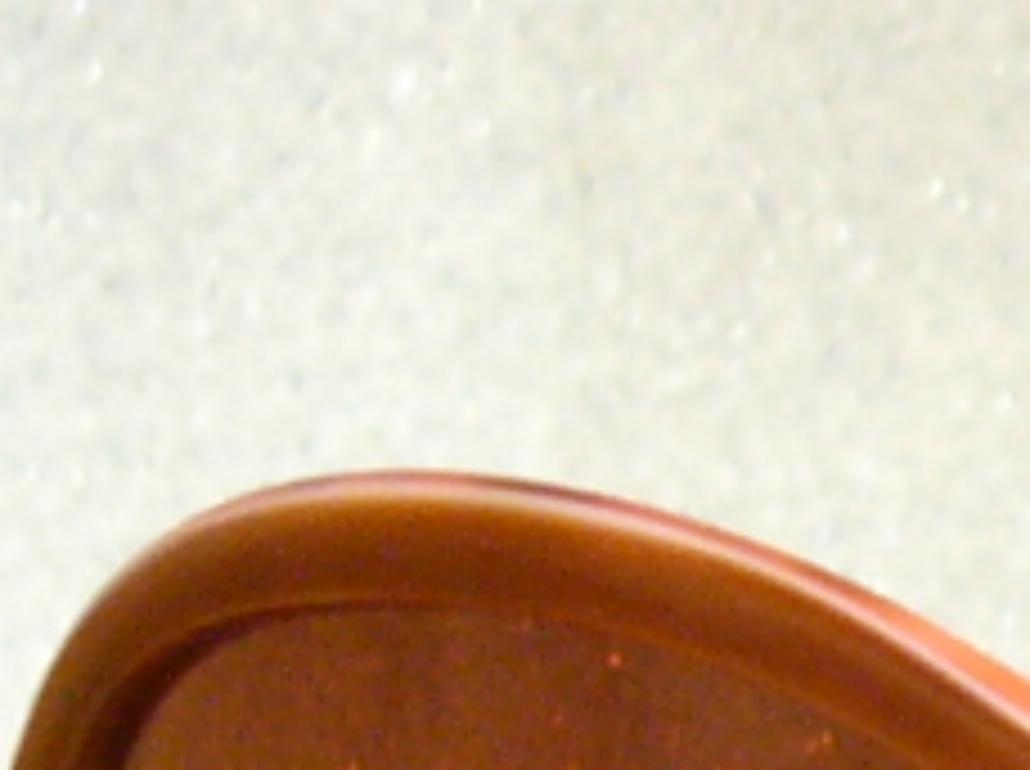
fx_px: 5823
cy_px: 1252
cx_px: 2559
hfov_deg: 9.0
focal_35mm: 196
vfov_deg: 7.4
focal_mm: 5.8
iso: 200
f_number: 2.8
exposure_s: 1/13
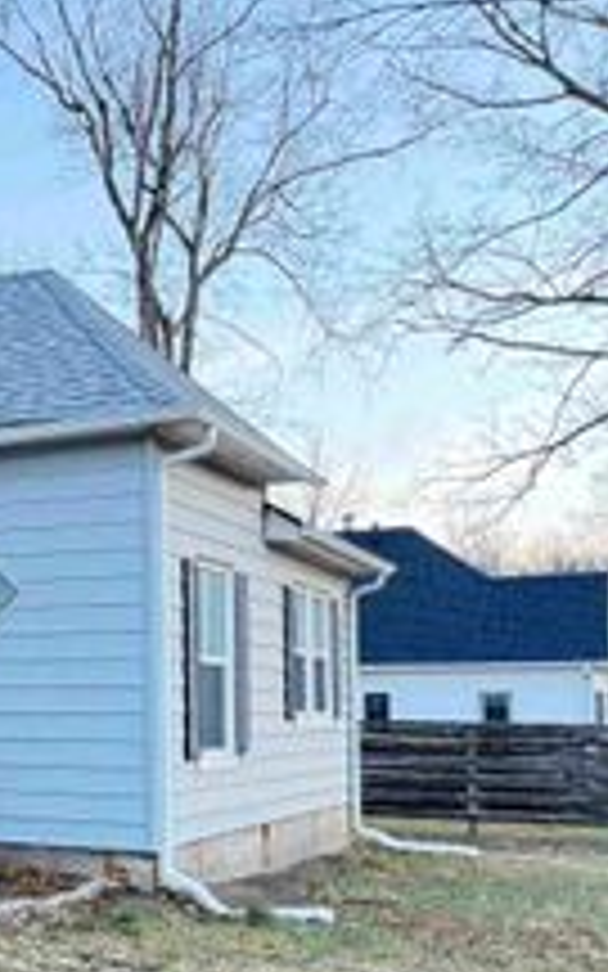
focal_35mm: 59
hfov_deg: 17.5
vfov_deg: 34.2
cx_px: -513
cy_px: 659
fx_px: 1564
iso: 320
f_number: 1.78
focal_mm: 6.76
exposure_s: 1/60
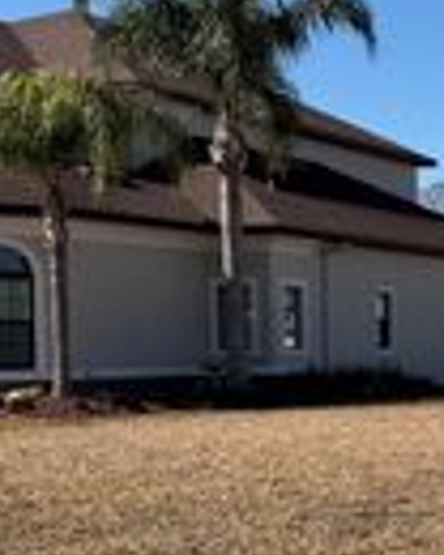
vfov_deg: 21.1
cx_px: 781
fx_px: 1478
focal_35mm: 90
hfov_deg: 15.0
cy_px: 399
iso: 80
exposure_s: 1/5319
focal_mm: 6.76
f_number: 1.78
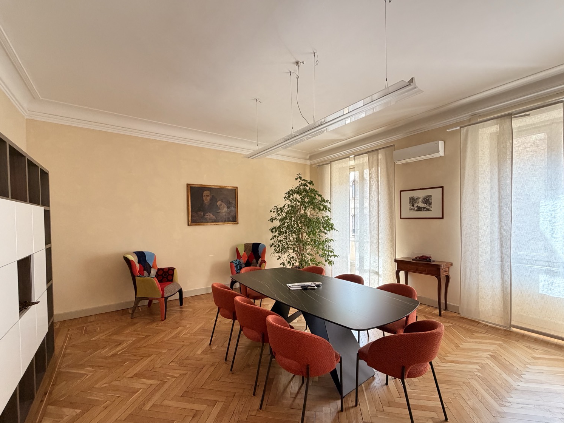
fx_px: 244
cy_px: 222
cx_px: 282
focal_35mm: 15
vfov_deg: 81.7
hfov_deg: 98.2
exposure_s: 1/60
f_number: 2.2
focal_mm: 2.22
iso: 400
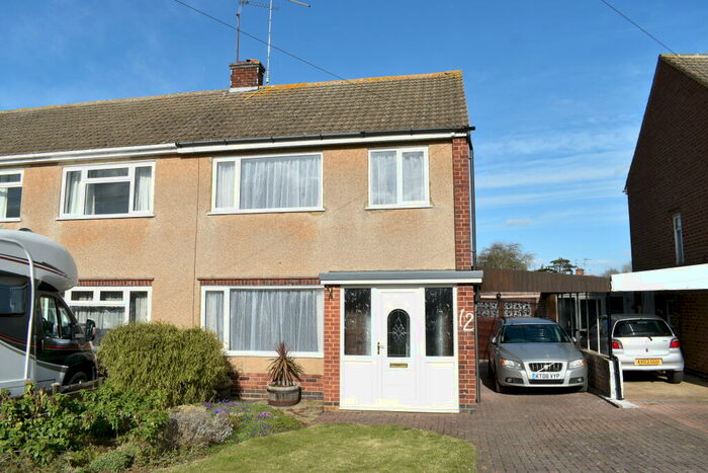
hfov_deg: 67.4
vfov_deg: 47.9
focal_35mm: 27
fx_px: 531
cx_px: 354
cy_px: 236
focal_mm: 18
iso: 100
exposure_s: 1/250
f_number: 8
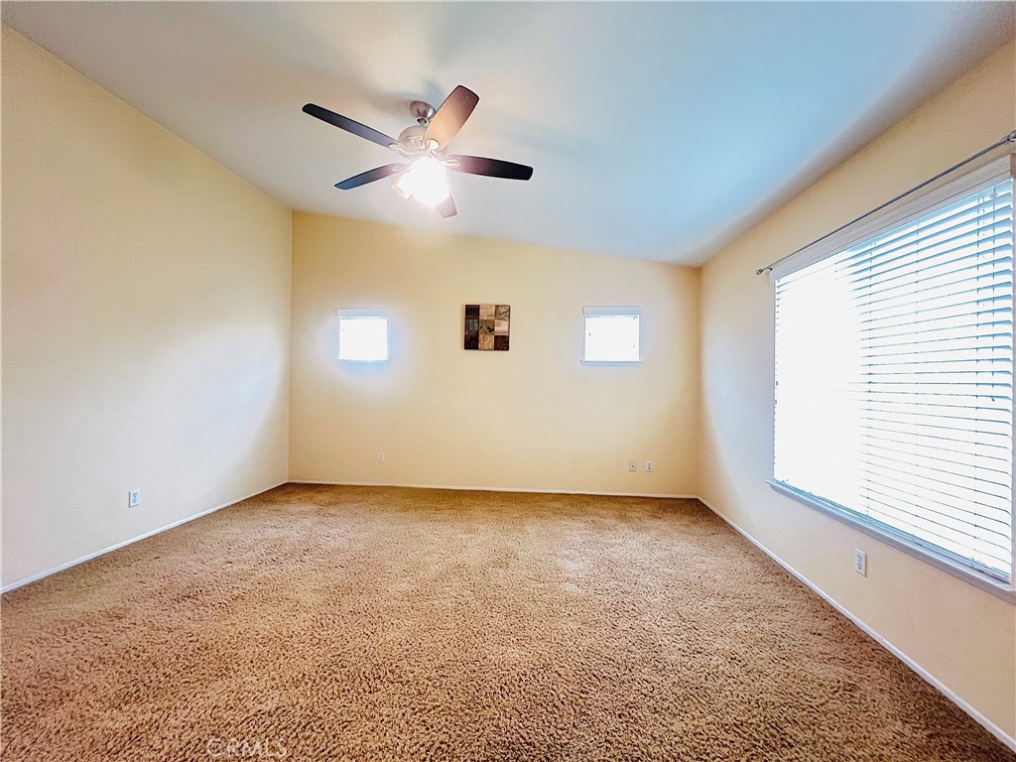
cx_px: 508
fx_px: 382
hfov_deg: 106.2
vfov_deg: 89.9
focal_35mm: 13
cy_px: 381
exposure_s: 1/60
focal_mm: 1.57
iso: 400
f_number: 1.8
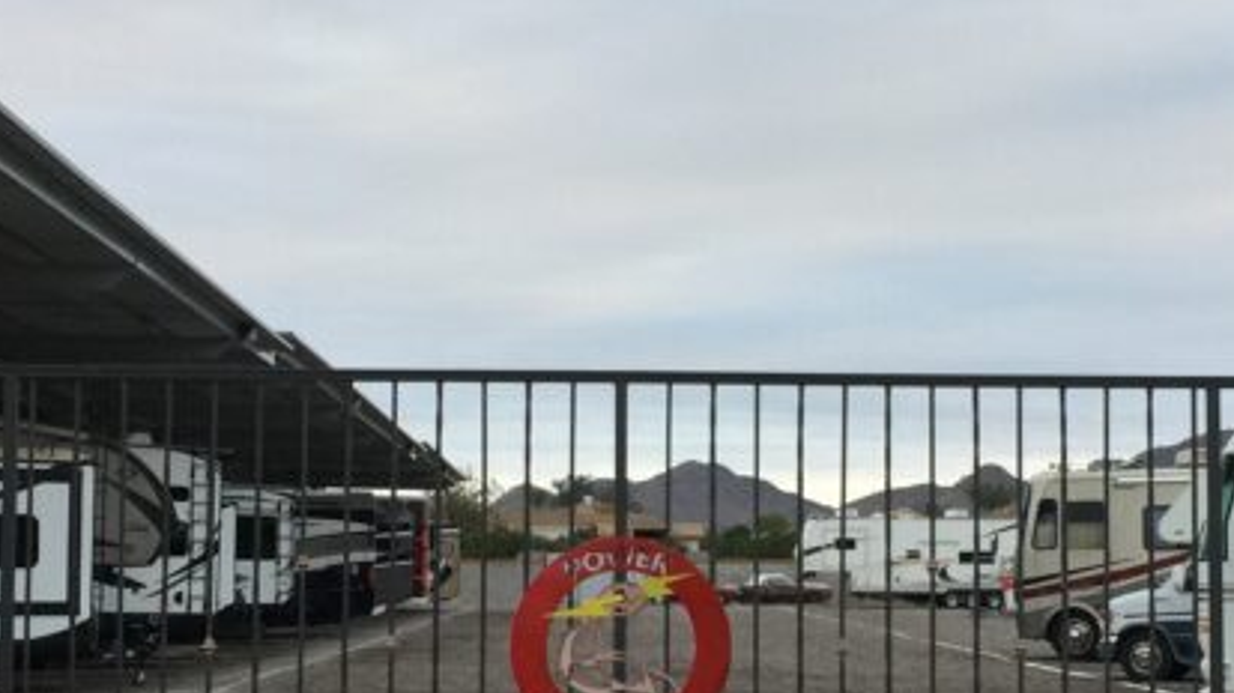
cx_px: 726
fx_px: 2453
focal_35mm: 75
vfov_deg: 16.0
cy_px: 470
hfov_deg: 28.2
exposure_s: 1/40
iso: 32
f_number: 2.2
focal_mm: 4.15
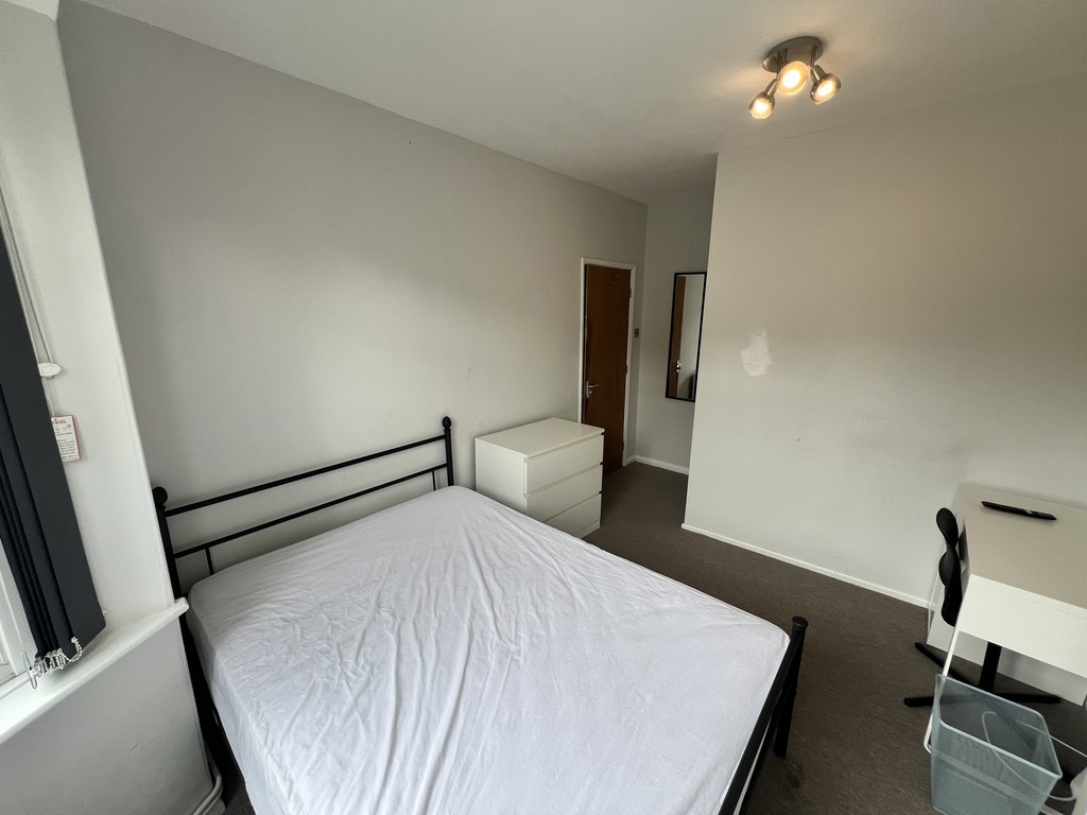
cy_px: 408
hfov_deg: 106.2
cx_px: 544
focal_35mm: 13
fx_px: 408
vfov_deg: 89.9
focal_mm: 1.57
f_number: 1.8
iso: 64
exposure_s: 1/99
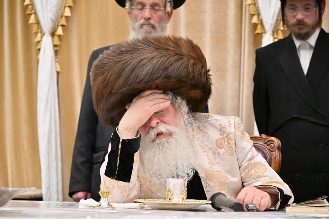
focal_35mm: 89
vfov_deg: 15.4
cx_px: 164
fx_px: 813
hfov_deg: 22.9
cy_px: 110
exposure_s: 1/200
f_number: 4
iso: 640
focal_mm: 89
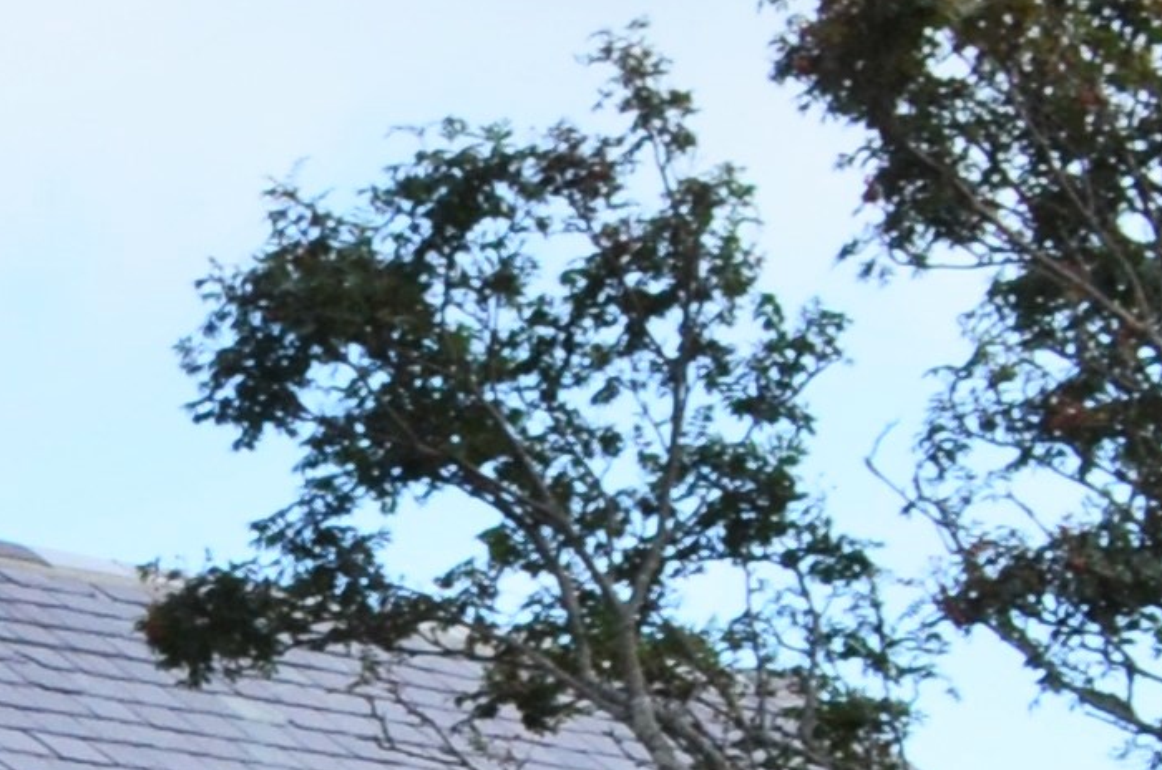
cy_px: 2038
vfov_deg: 6.7
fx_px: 6122
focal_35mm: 190
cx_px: -1814
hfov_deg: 9.4
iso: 320
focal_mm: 18
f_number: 10
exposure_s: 1/250
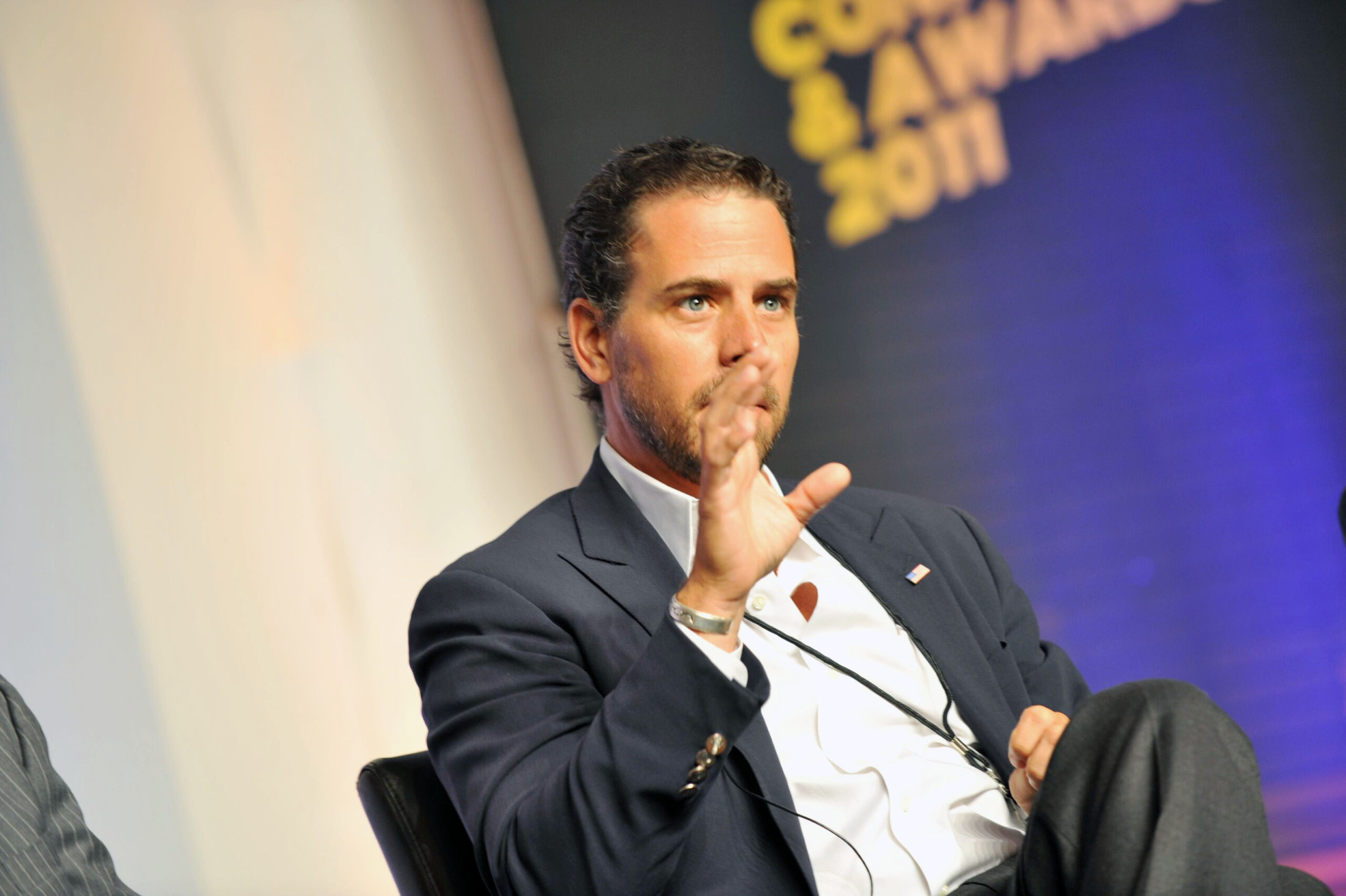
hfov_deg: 10.3
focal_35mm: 200
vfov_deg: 6.9
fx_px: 7475
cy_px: 448
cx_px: 673
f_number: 4
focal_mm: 200
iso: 800
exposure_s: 1/60
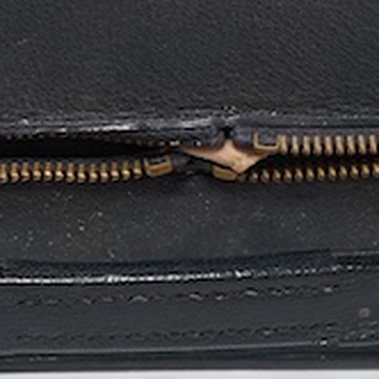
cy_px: -169
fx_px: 2564
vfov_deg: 8.3
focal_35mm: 207
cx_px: 180
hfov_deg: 8.5
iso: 1250
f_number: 8
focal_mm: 30
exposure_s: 1/125
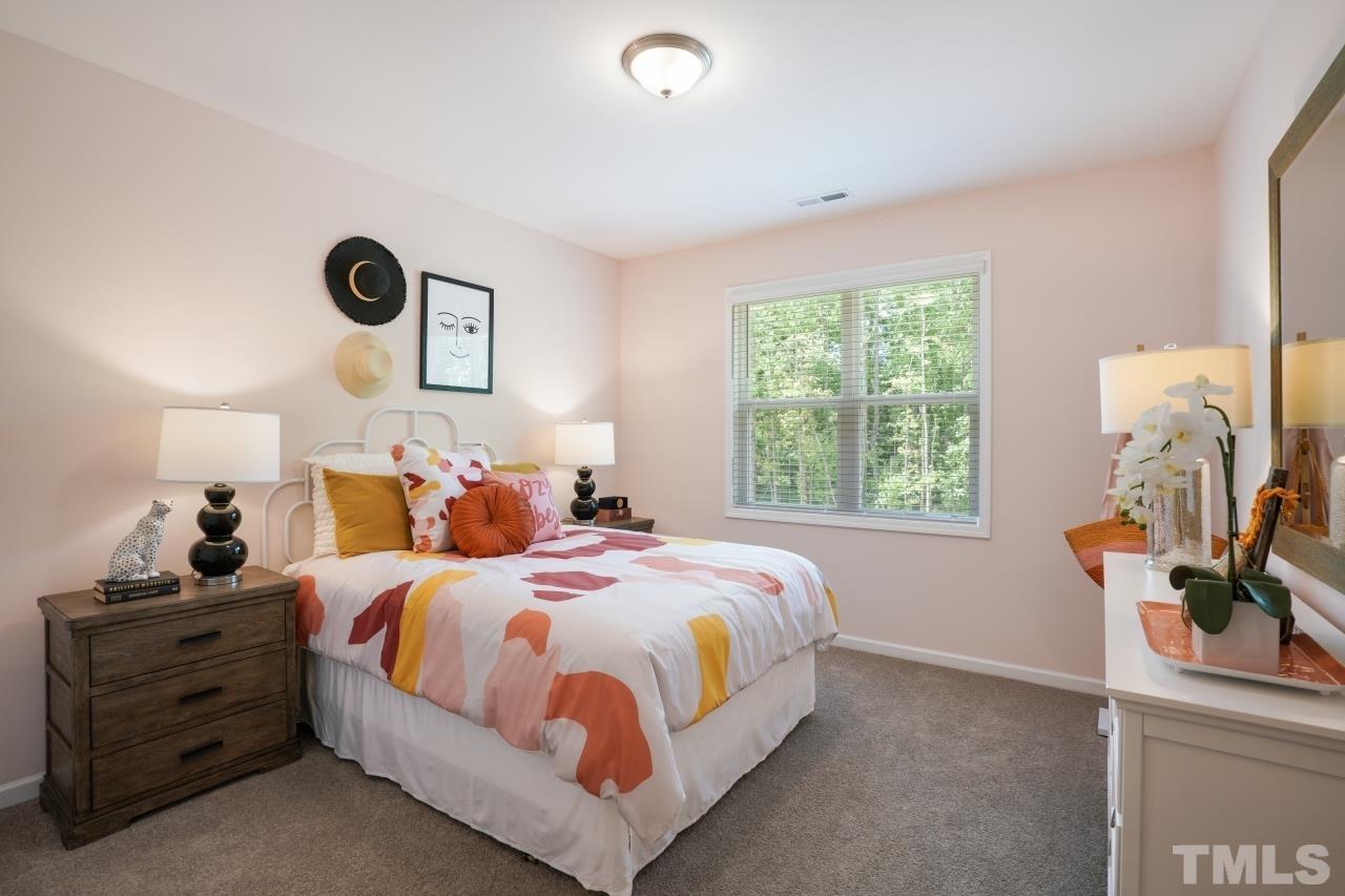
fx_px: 598
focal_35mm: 16
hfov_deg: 96.7
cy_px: 448
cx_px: 672
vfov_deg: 73.7
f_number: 10
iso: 200
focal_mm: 16
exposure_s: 1/3
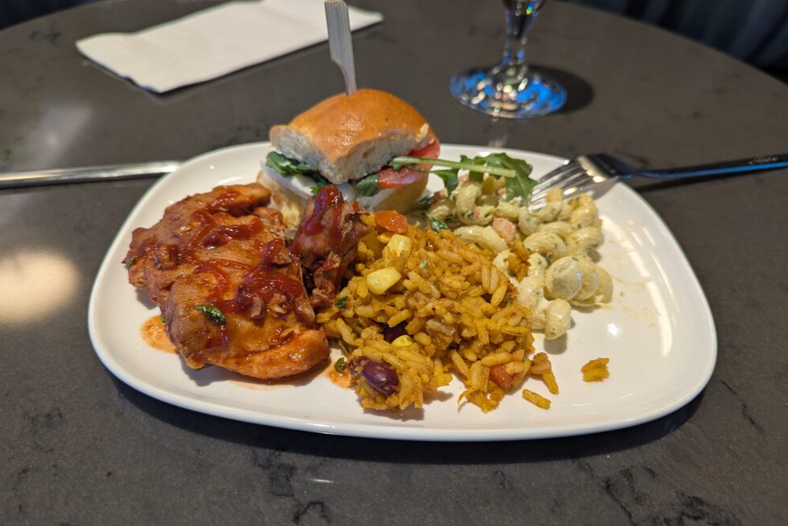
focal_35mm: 26
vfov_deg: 49.5
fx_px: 569
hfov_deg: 69.4
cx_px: 392
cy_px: 275
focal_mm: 6.81
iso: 188
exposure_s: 1/74.7
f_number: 1.85
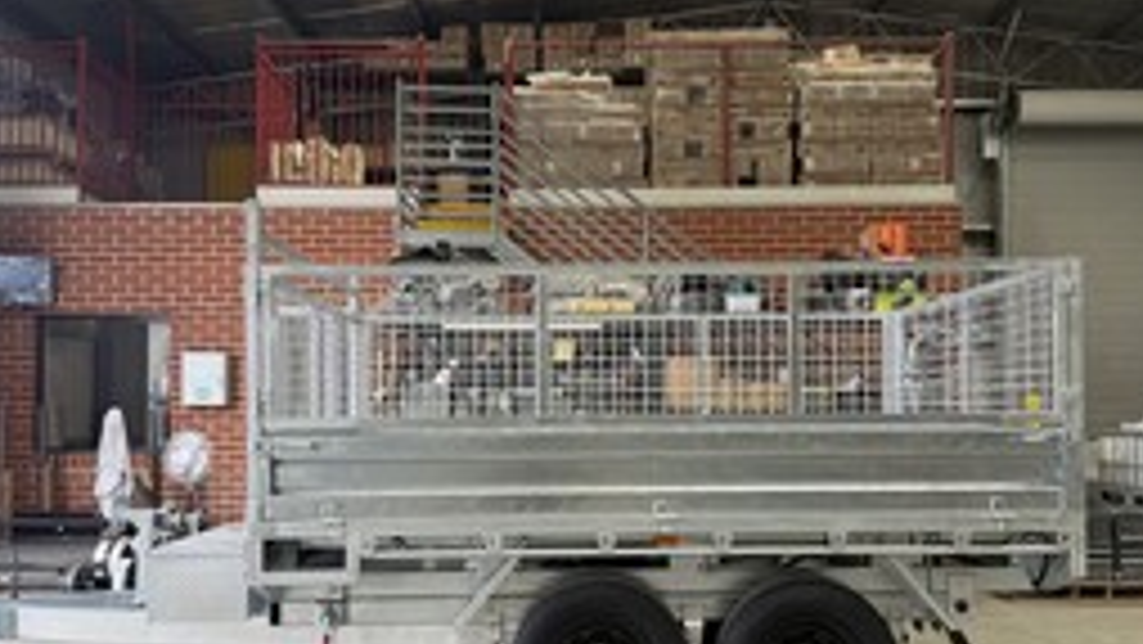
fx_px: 1091
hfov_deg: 55.3
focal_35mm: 36
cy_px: 399
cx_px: 558
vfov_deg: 32.7
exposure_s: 1/147
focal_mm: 6.76
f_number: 1.78
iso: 64
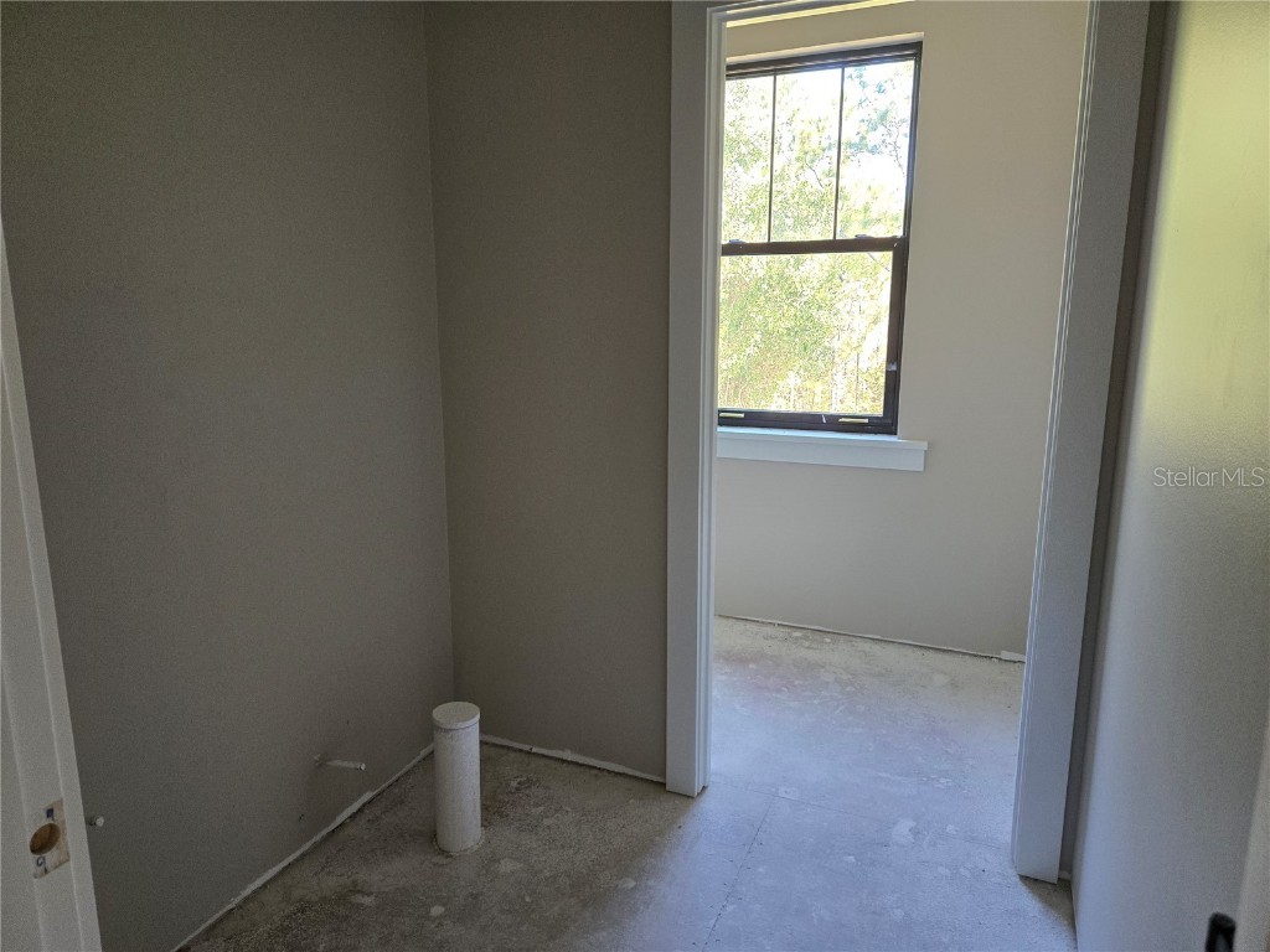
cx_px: 635
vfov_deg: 58.9
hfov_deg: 73.9
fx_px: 844
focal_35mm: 23
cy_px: 476
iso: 250
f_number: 1.8
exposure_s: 1/120
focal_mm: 5.4
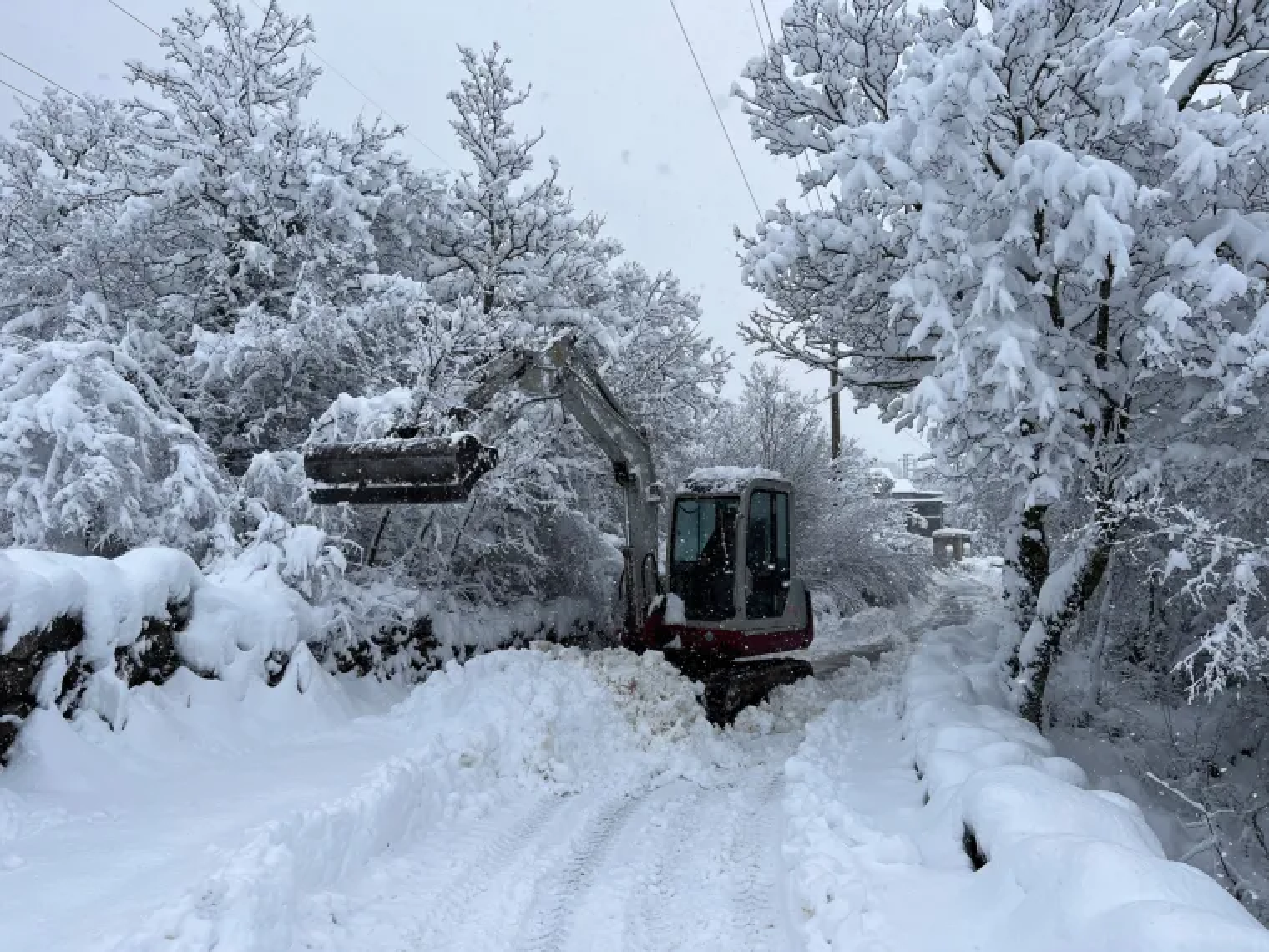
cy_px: 476
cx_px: 634
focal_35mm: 26
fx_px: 953
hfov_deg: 67.3
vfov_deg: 53.1
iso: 50
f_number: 1.5
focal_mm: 5.7
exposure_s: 1/2457
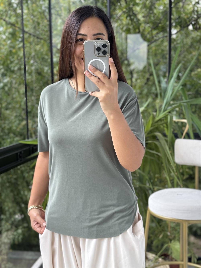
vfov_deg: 39.7
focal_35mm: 48
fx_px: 372
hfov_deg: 30.3
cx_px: 100
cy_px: 134
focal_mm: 6.76
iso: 80
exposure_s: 1/154
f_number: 1.78
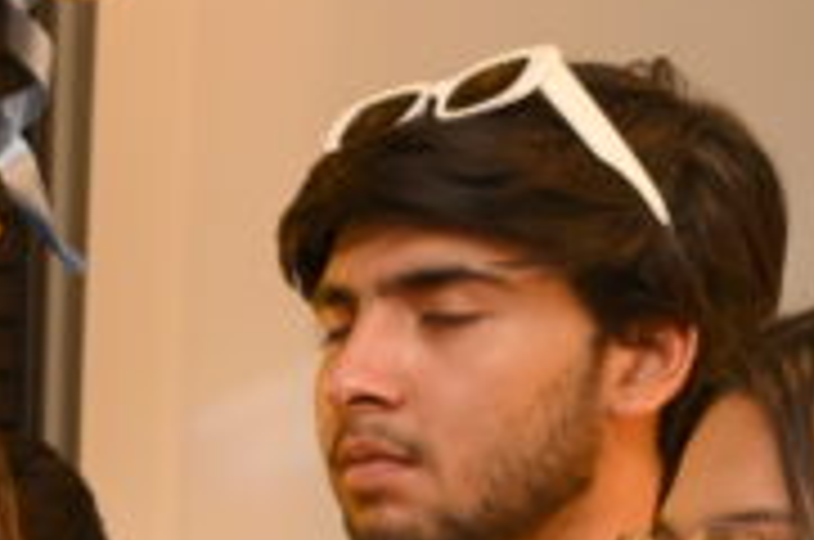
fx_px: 4469
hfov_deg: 9.0
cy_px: 1469
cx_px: -1376
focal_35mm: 198
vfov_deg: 6.4
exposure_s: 1/125
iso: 640
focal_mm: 35
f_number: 3.2
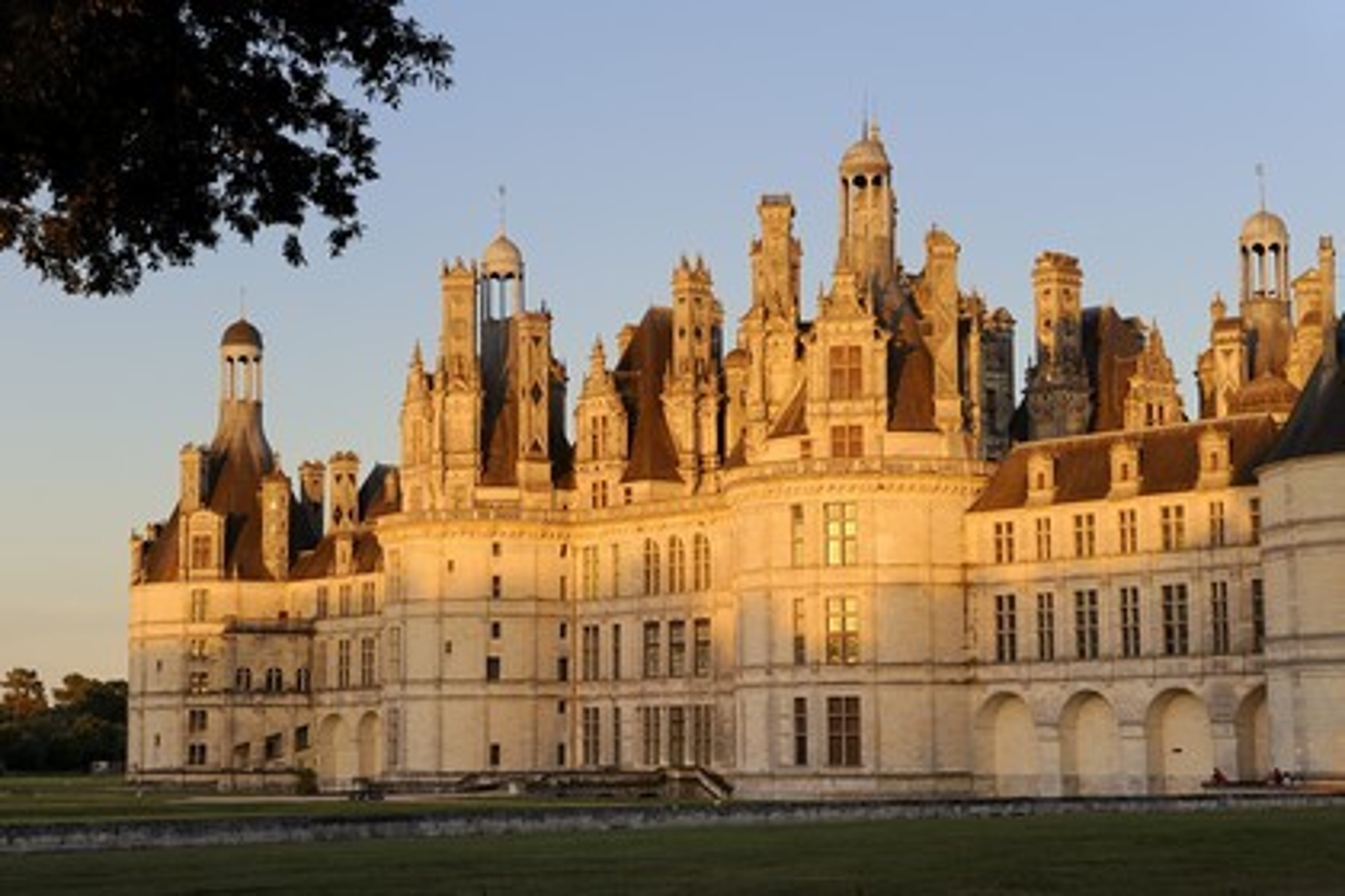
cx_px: 672
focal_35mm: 70
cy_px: 448
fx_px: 2615
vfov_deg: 19.5
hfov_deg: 28.8
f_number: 9
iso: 400
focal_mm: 70
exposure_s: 1/160
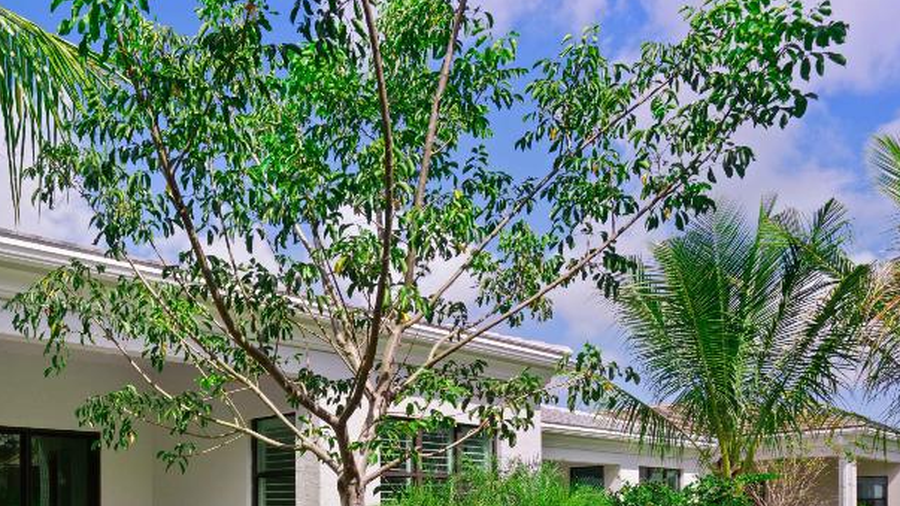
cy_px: 463
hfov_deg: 56.0
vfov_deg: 34.5
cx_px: 162
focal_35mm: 32
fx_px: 764
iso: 50
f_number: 8
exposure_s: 1/200
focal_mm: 16
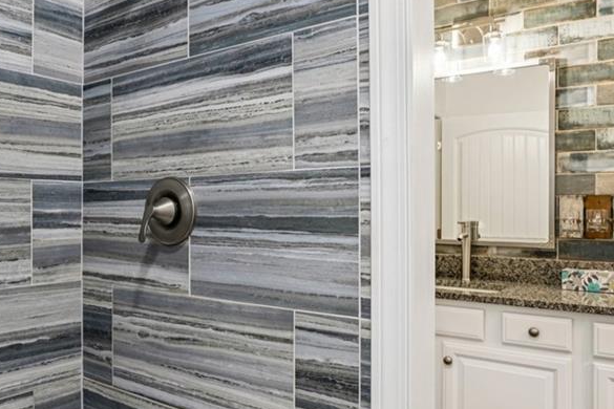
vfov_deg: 46.4
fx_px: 478
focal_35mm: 28
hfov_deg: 65.0
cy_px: 210
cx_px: 253
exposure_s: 1/5
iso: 400
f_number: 8
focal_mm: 16
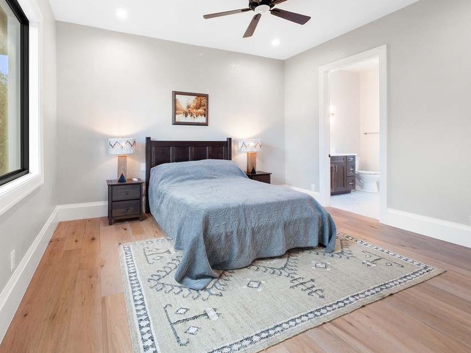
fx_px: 231
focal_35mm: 17
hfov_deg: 90.6
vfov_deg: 74.0
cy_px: 144
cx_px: 208
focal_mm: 7
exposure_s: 1/3
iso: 200
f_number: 7.1
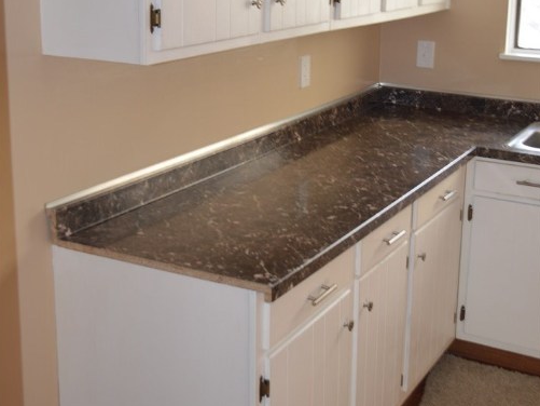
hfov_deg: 36.2
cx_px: 268
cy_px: 117
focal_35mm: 53
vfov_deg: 27.3
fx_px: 827
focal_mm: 24
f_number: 4
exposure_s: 1/80
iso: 400
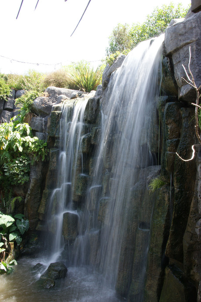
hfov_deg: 47.9
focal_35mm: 27
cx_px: 100
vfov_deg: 67.4
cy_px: 151
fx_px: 226
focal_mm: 18
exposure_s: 1/5
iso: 100
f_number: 18
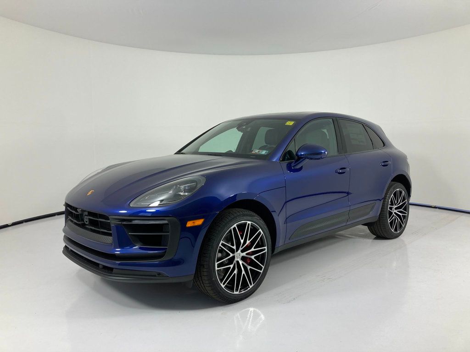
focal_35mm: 28
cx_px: 235
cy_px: 176
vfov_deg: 49.7
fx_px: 380
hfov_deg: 63.4
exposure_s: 1/222
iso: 20
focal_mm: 3.99
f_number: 1.8
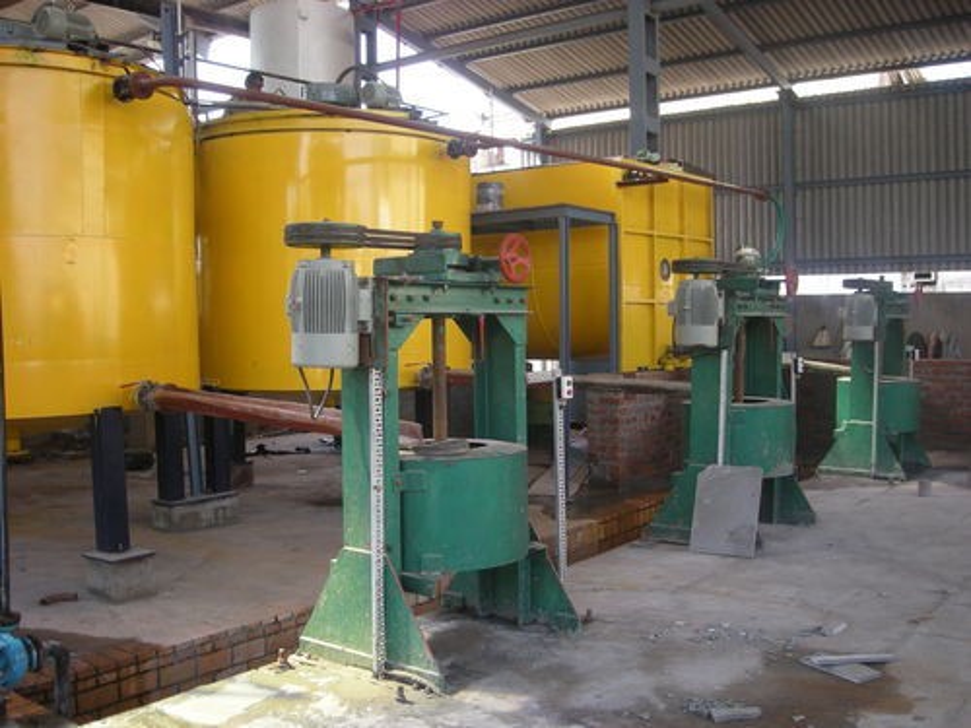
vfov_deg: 40.7
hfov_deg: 52.6
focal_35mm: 35
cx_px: 486
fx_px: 982
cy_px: 364
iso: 50
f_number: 2.8
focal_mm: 5.7
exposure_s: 1/62
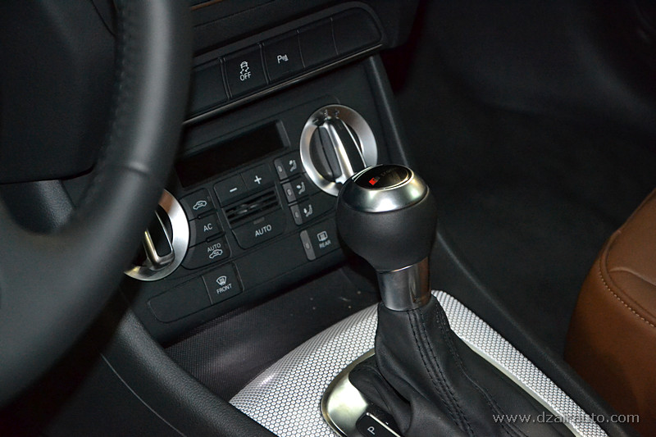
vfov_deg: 11.4
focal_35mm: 120
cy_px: 218
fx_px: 2186
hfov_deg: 17.1
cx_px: 328
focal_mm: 80
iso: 3200
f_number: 5.3
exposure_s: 1/60
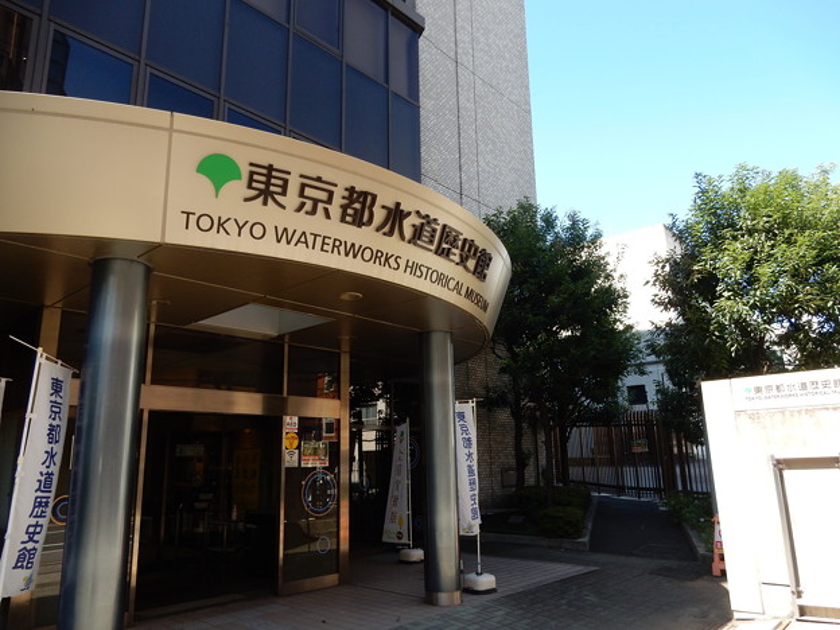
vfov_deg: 54.9
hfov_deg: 69.4
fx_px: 607
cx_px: 420
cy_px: 315
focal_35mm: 25
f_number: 3.7
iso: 125
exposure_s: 1/250
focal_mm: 4.5
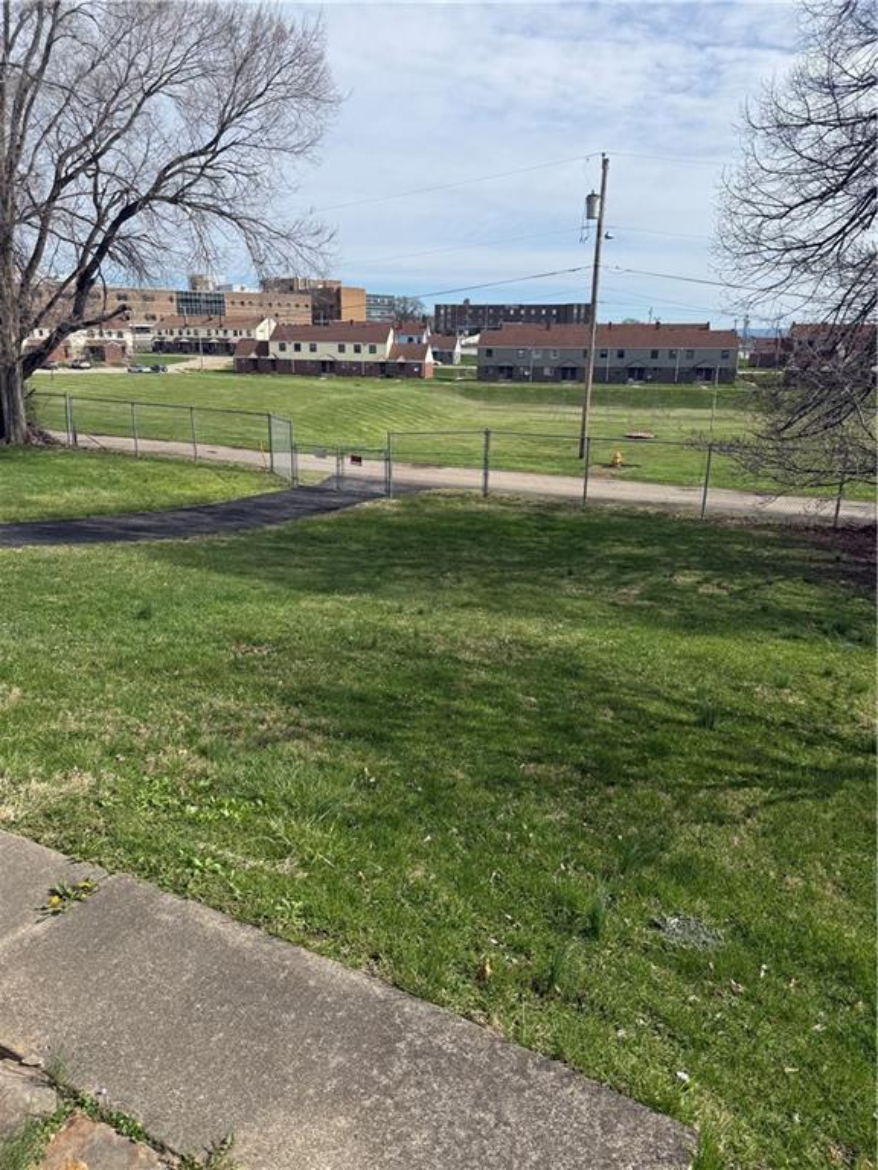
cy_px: 585
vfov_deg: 71.6
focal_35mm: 24
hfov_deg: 56.8
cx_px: 439
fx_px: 812
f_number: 1.78
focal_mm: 6.76
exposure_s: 1/4673
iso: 80
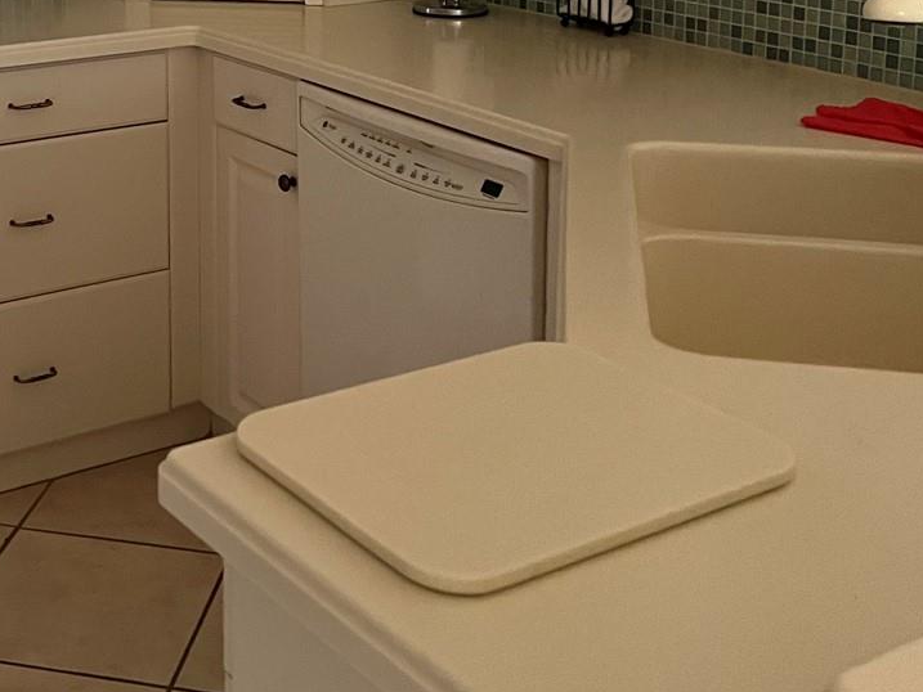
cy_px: -15
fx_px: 1547
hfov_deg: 32.2
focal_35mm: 58
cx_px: 165
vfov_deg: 24.0
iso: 500
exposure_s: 1/60
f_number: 1.5
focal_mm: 5.7
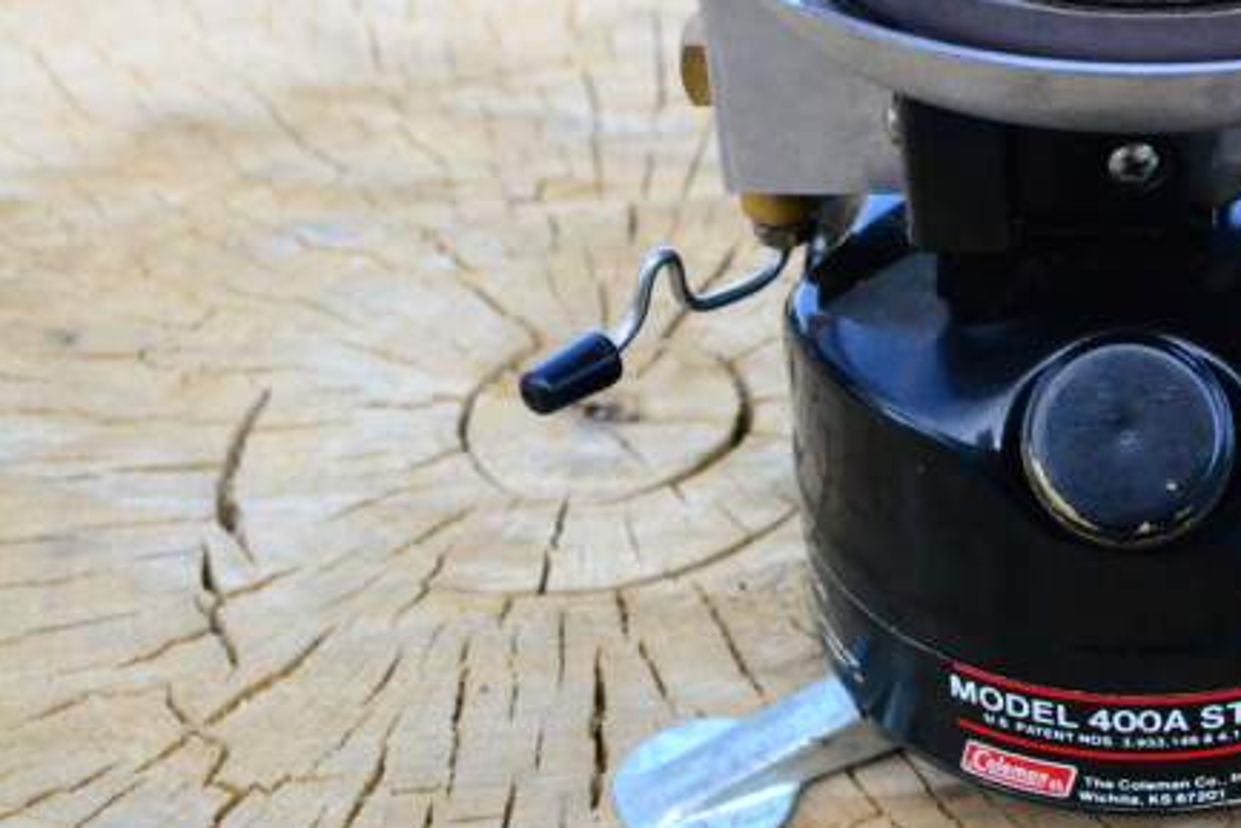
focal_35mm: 72
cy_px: 254
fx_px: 2483
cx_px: 1144
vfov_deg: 18.9
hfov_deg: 27.0
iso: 3200
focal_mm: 26
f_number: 7.1
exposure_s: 1/1000
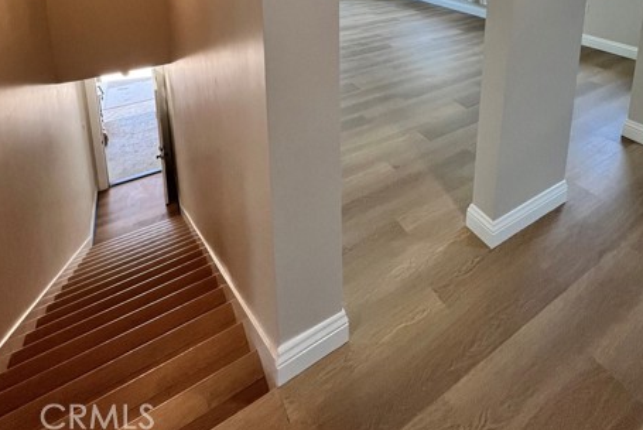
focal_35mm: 19
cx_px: 321
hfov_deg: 86.9
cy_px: -16
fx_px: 340
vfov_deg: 50.0
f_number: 1.8
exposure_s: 1/120
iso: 160
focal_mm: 1.57
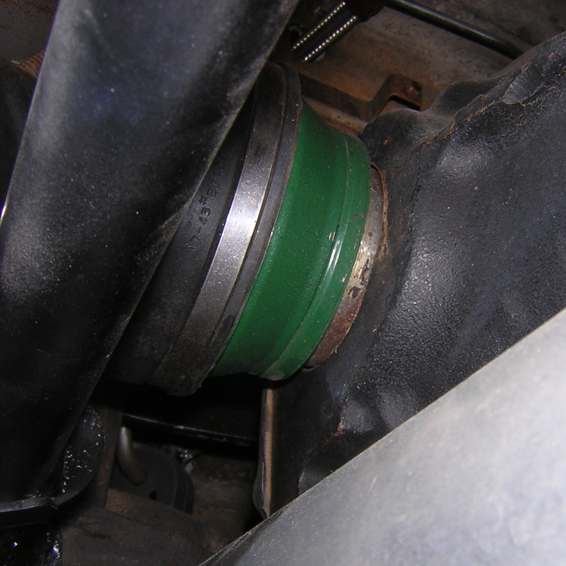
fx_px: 795
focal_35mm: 43
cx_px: 365
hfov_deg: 38.8
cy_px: 283
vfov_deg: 39.2
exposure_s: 1/60.1
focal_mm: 4.7
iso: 100
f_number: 5.2
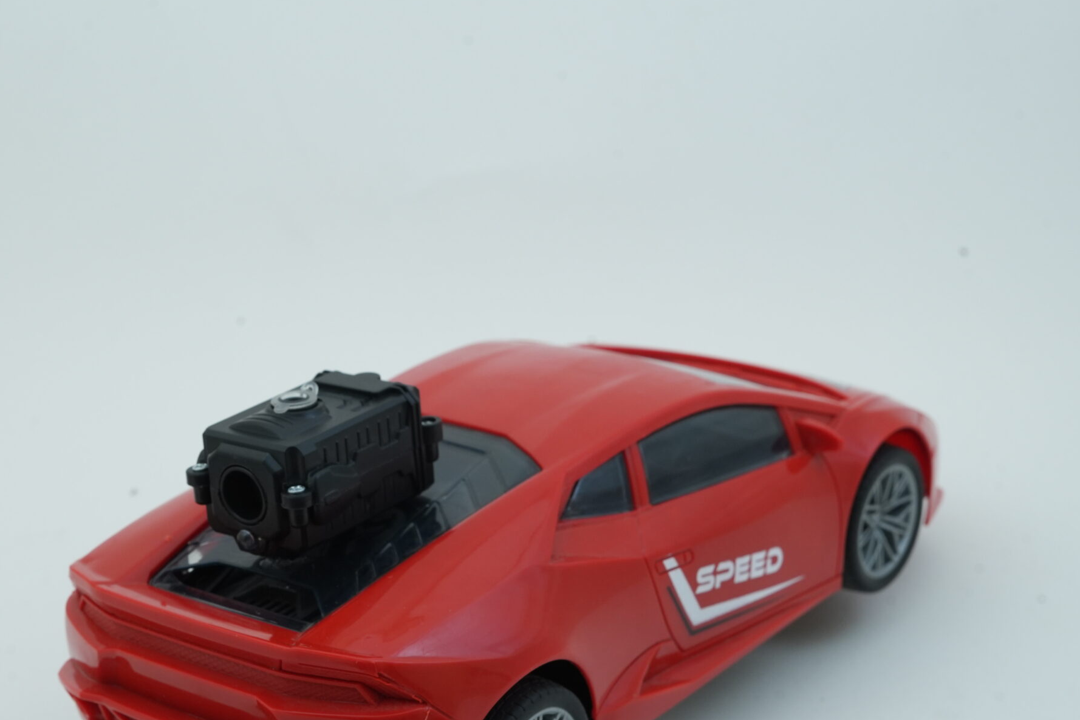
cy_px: 466
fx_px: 2160
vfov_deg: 18.9
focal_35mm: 72
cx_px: 451
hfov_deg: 28.0
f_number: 10
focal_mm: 50
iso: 1000
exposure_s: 1/100
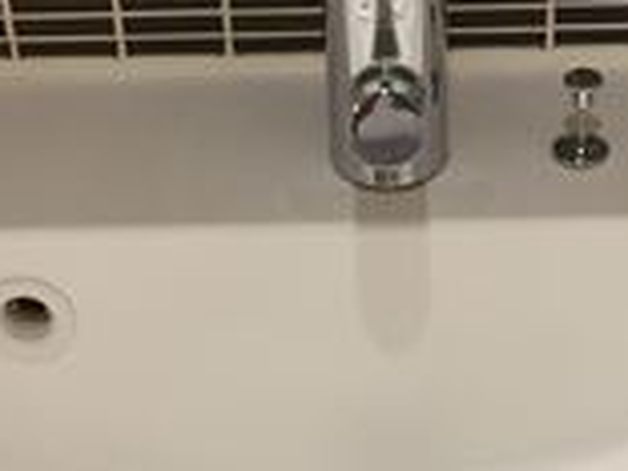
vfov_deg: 12.3
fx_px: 2159
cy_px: 503
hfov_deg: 16.5
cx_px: 431
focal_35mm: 119
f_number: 2.2
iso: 40
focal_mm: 4.15
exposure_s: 1/30
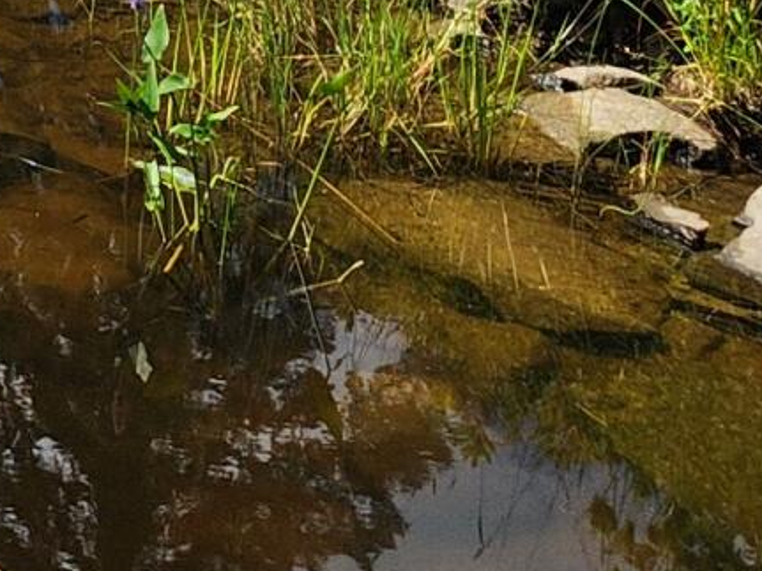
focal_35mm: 160
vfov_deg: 7.9
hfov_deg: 10.8
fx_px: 3521
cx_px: -967
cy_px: -1216
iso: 20
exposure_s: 1/1542
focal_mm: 5.4
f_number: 1.8
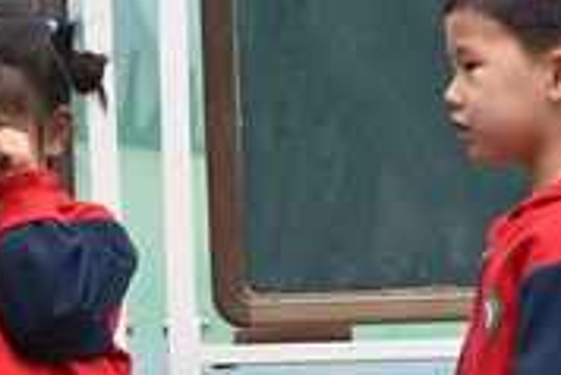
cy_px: 118
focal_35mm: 396
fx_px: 6176
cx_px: -72
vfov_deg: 3.5
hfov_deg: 5.2
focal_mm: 110
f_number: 8
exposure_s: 1/250
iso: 400
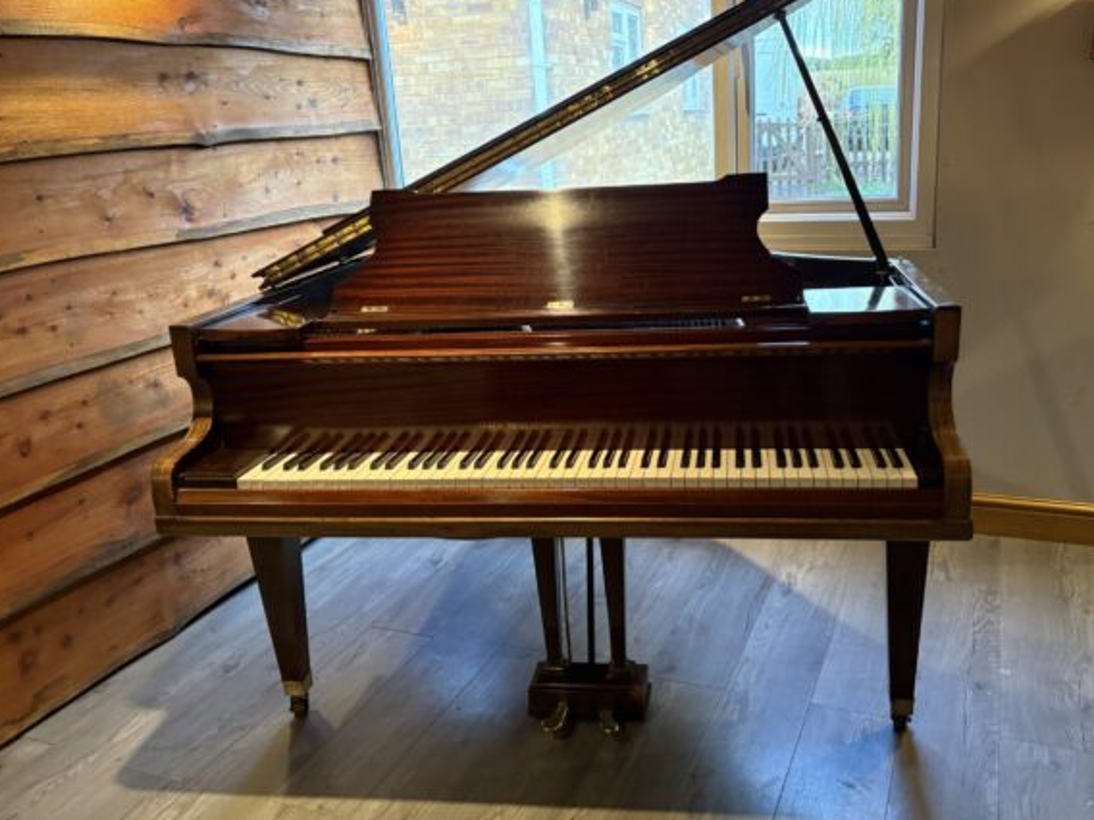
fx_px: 948
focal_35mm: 30
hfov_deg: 59.8
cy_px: 397
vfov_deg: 46.8
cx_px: 602
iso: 250
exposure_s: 1/50
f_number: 1.6
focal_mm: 5.96
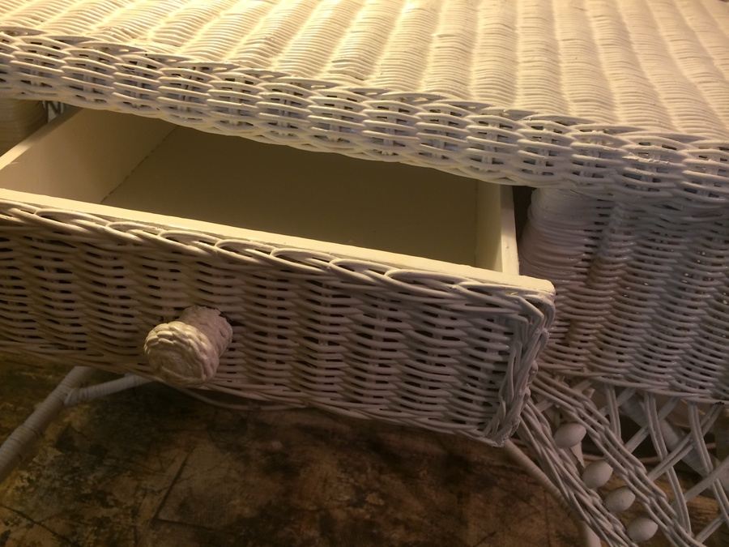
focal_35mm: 30
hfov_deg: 60.0
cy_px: 274
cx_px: 364
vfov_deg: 46.8
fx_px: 632
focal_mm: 4.12
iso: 80
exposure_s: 1/30
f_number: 2.2
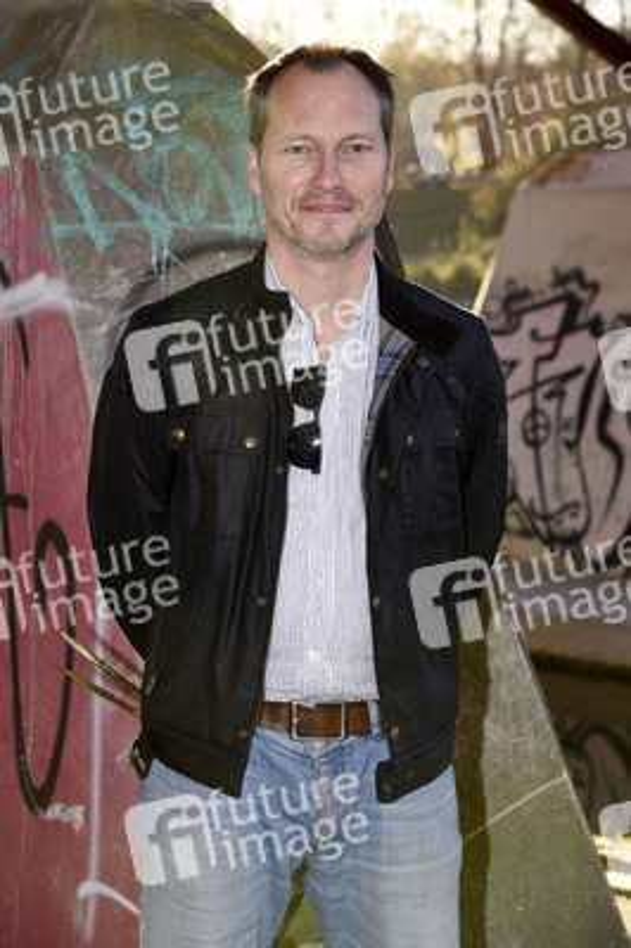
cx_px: 316
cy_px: 474
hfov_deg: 13.9
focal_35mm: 98
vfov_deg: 20.8
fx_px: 2581
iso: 250
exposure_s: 1/100
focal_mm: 98
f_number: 8
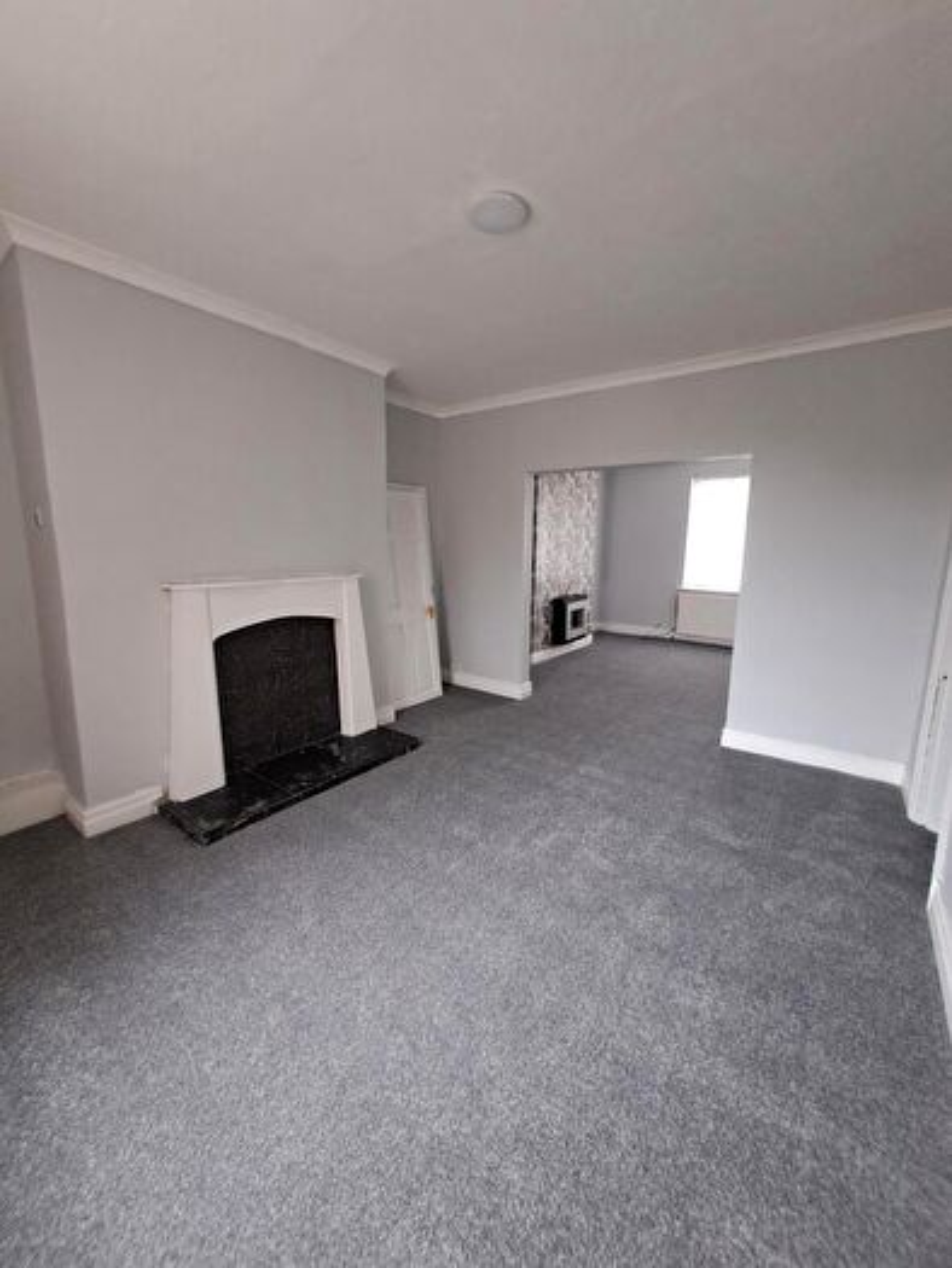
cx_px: 476
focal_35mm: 13
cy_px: 634
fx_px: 477
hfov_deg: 89.9
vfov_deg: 106.2
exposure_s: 1/25
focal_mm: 1.42
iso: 320
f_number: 2.2
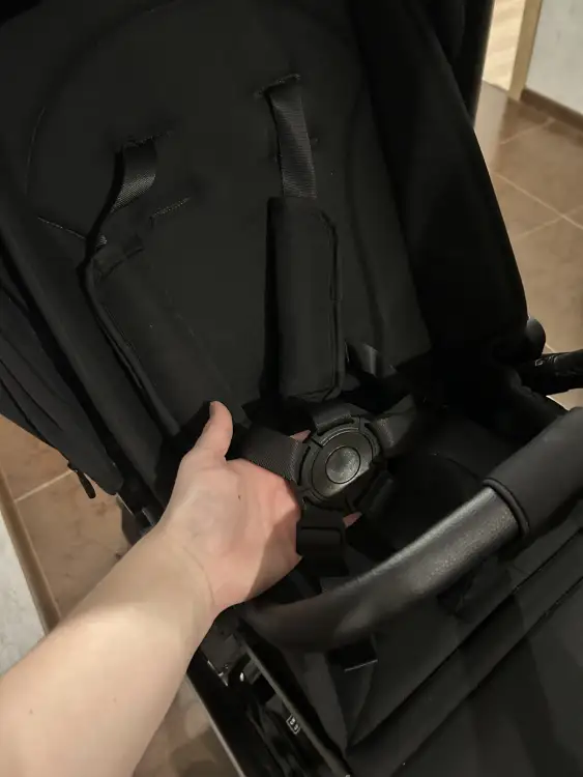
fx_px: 584
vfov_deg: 67.3
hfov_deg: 53.1
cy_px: 388
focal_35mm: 26
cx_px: 292
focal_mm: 5.7
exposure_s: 1/25
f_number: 1.5
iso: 800
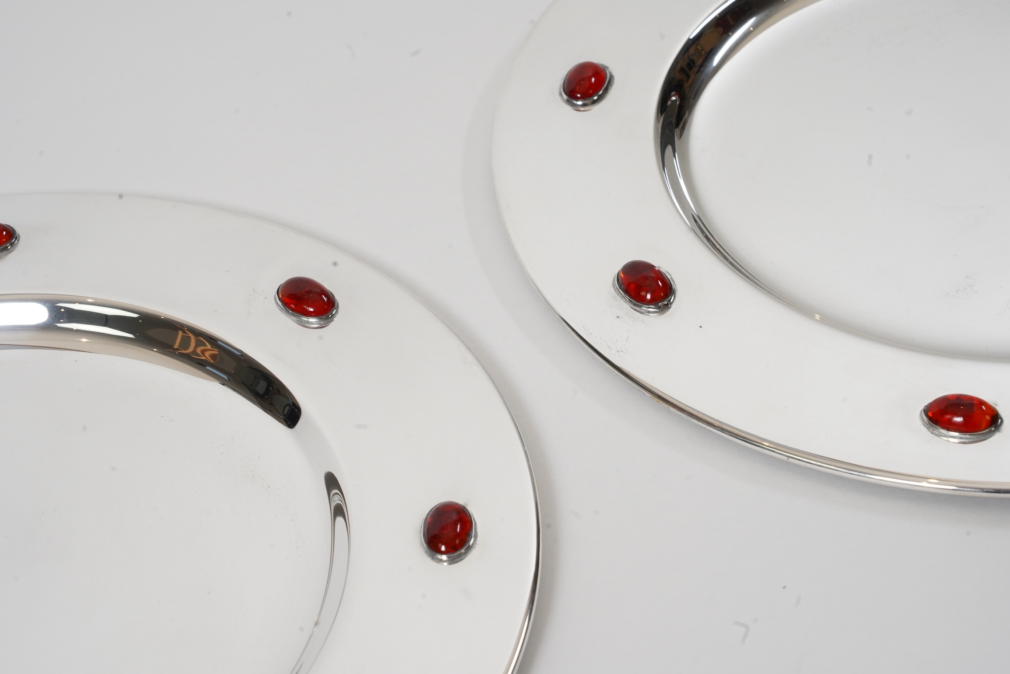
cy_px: 337
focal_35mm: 105
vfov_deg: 13.0
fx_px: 2946
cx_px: 505
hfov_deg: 19.5
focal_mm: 105
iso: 1250
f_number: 16
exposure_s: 1/125
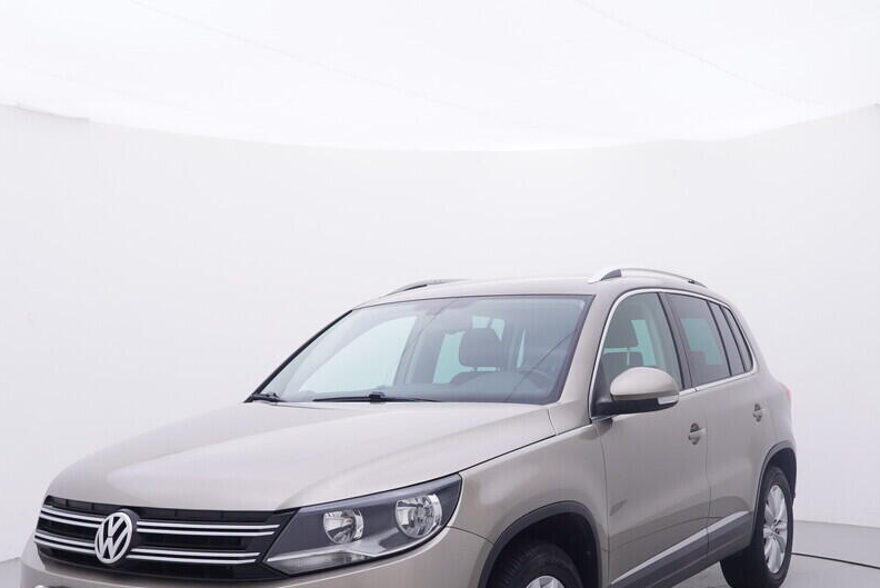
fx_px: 1001
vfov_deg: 31.7
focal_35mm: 41
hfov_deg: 47.4
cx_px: 494
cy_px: 490
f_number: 5
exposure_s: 1/80
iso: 200
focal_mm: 15
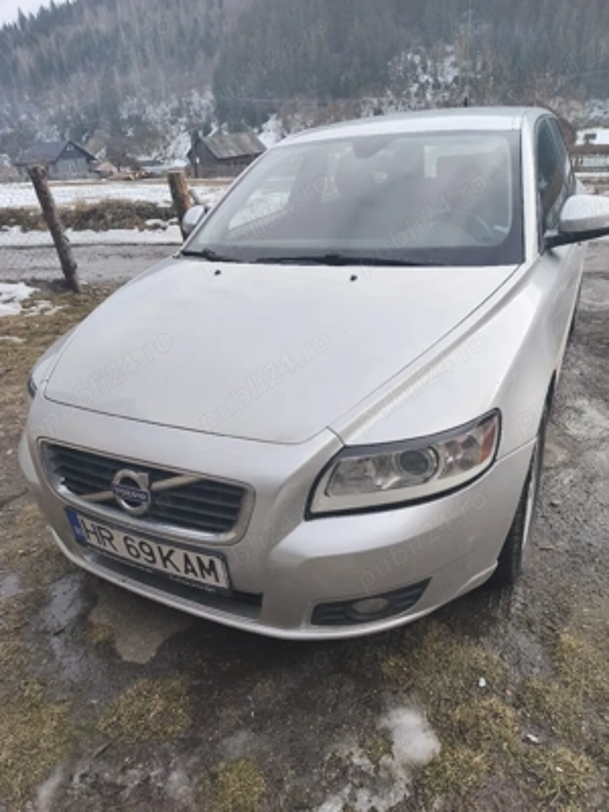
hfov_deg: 58.9
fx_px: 540
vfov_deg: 73.9
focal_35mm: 23
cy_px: 406
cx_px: 304
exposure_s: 1/345
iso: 50
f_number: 1.65
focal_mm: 6.18
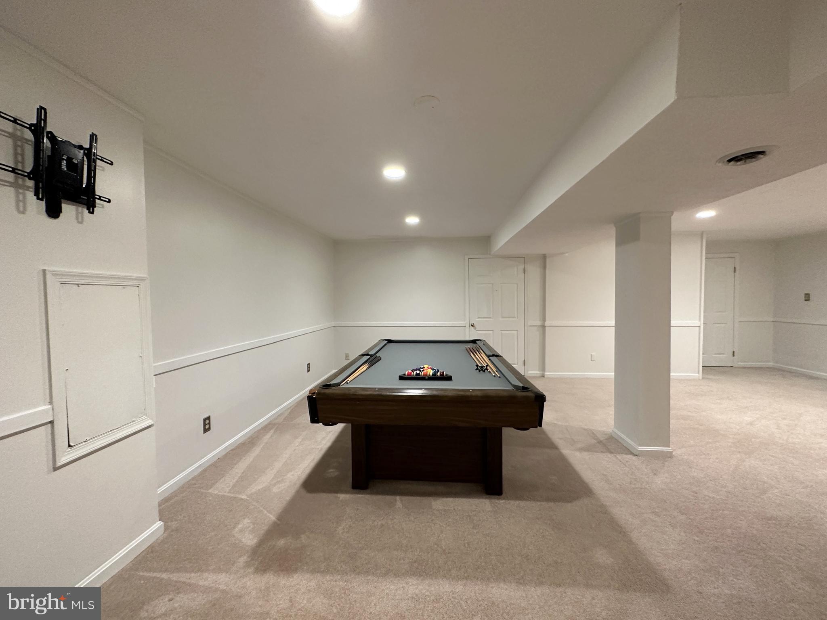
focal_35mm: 14
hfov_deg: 102.1
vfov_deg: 85.7
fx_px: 334
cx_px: 414
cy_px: 310
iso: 500
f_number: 2.2
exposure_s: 1/60
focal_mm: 2.22
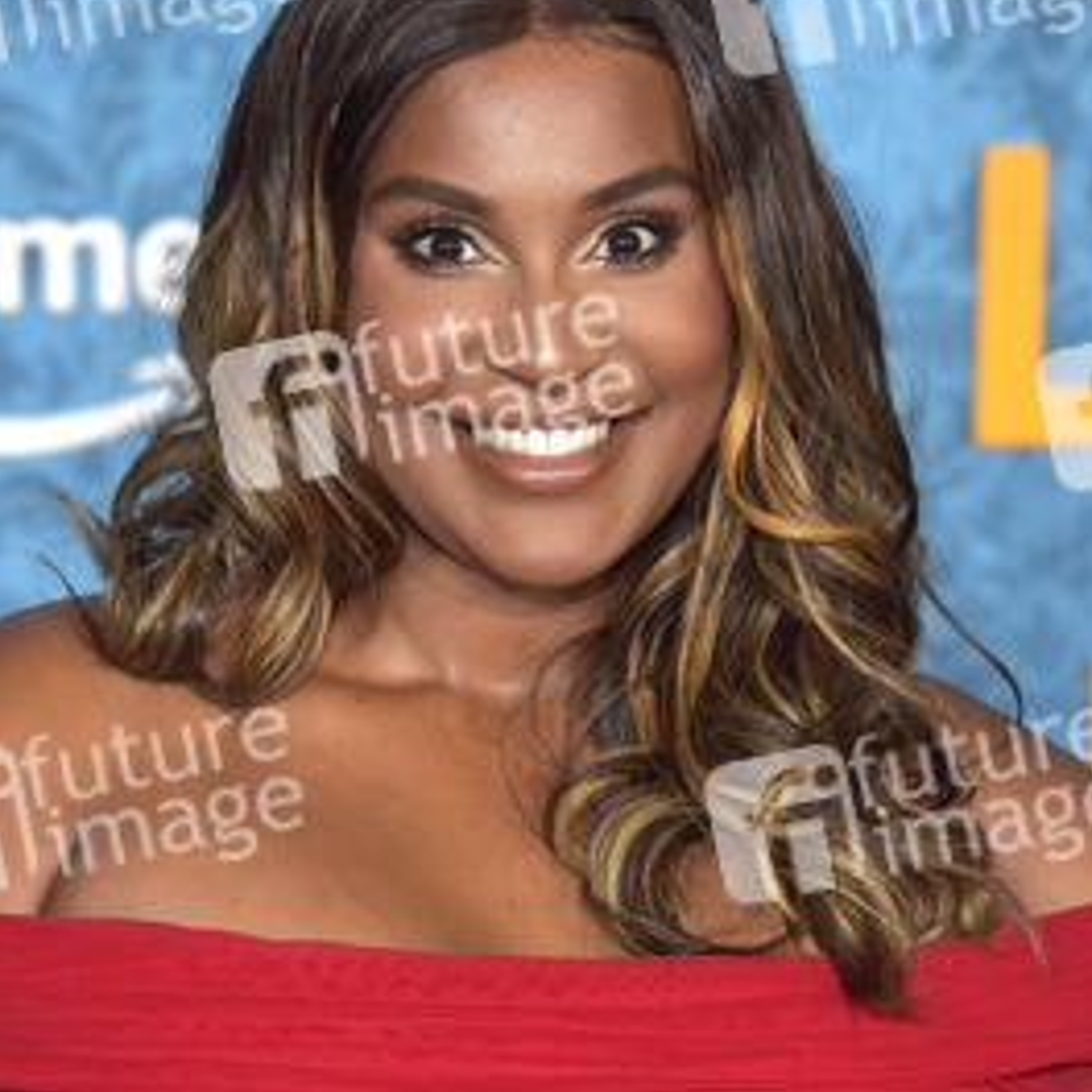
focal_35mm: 219
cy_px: 600
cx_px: 544
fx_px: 7816
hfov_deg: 8.0
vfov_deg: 8.0
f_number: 6.3
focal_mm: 170
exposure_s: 1/200
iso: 640
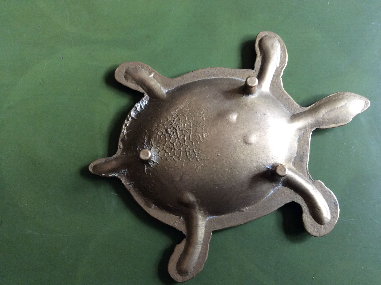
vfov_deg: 44.1
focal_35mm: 32
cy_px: 142
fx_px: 352
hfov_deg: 56.9
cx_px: 190
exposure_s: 1/25
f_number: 2.4
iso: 125
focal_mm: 3.3
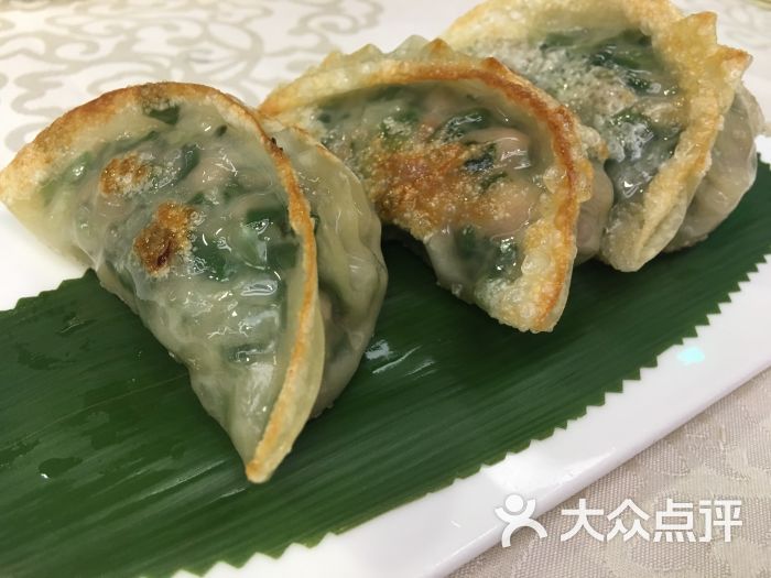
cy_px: 289
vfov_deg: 48.2
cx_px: 386
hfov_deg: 61.7
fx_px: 646
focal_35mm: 29
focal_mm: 4.15
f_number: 2.2
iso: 64
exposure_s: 1/17
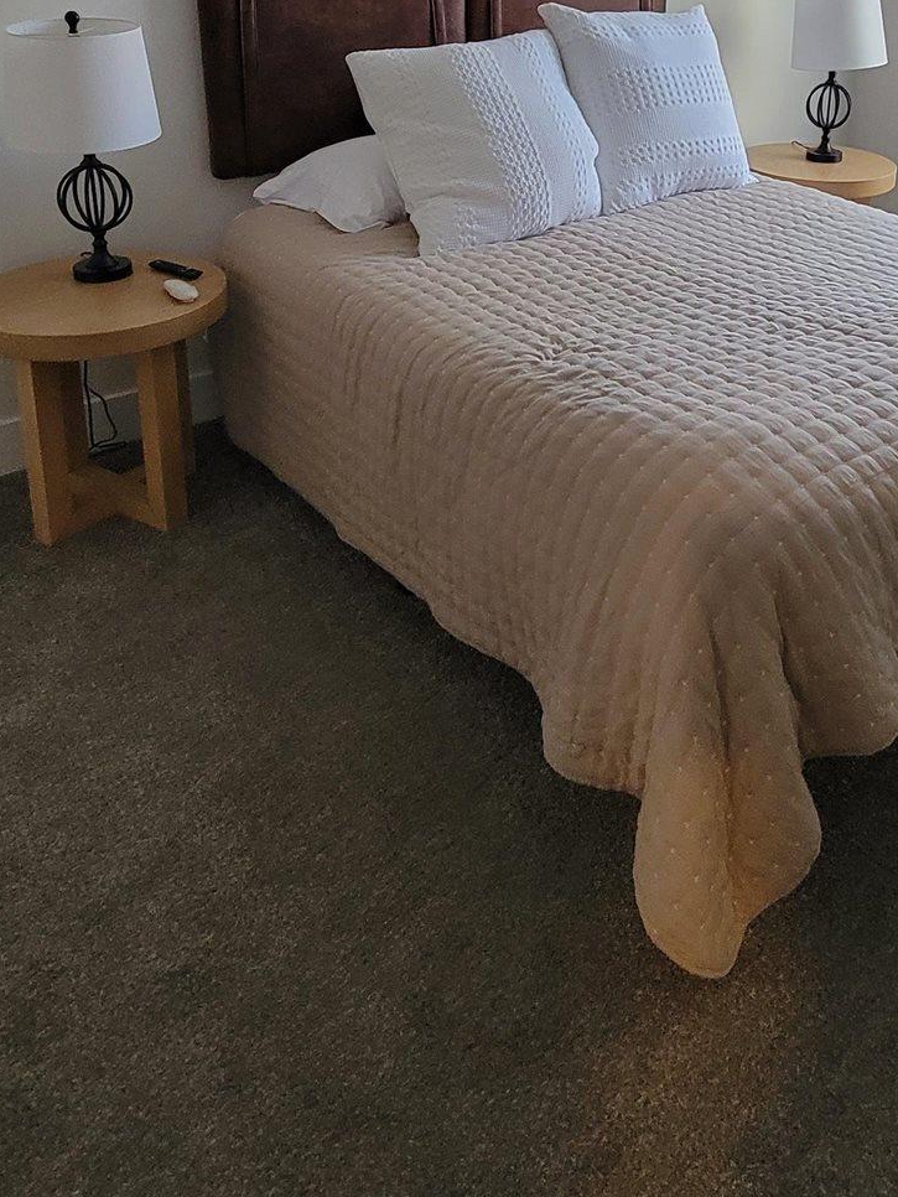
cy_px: 216
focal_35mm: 31
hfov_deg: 44.5
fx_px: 1072
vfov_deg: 53.8
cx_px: 630
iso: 400
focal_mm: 2.2
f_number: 2.2
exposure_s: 1/60
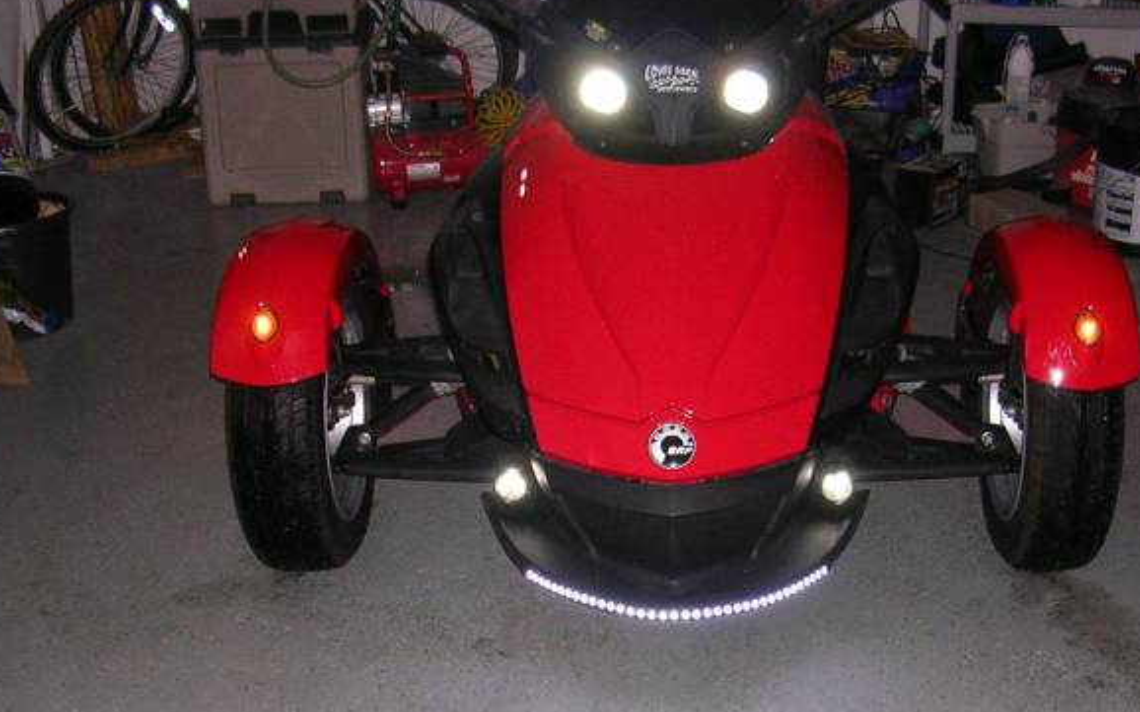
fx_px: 1646
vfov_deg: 24.3
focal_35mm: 53
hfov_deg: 38.0
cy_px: 485
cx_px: 688
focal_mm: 5.8
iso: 103
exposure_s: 1/60.1
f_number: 2.8
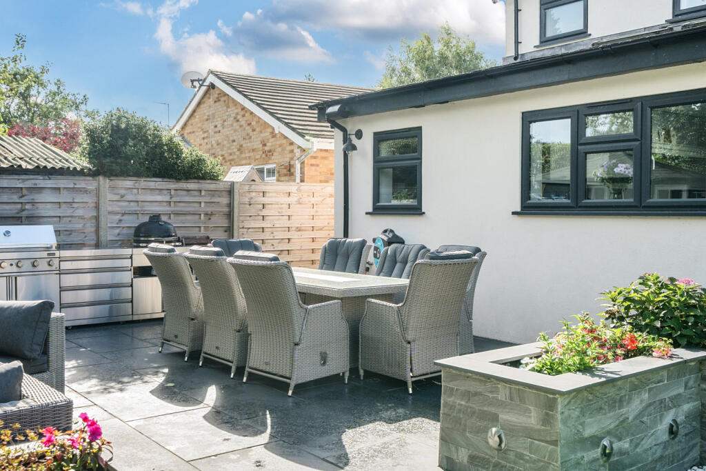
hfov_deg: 53.1
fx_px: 706
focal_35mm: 36
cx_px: 353
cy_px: 236
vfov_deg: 36.9
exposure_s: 1/400
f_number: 8
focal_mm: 24
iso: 400
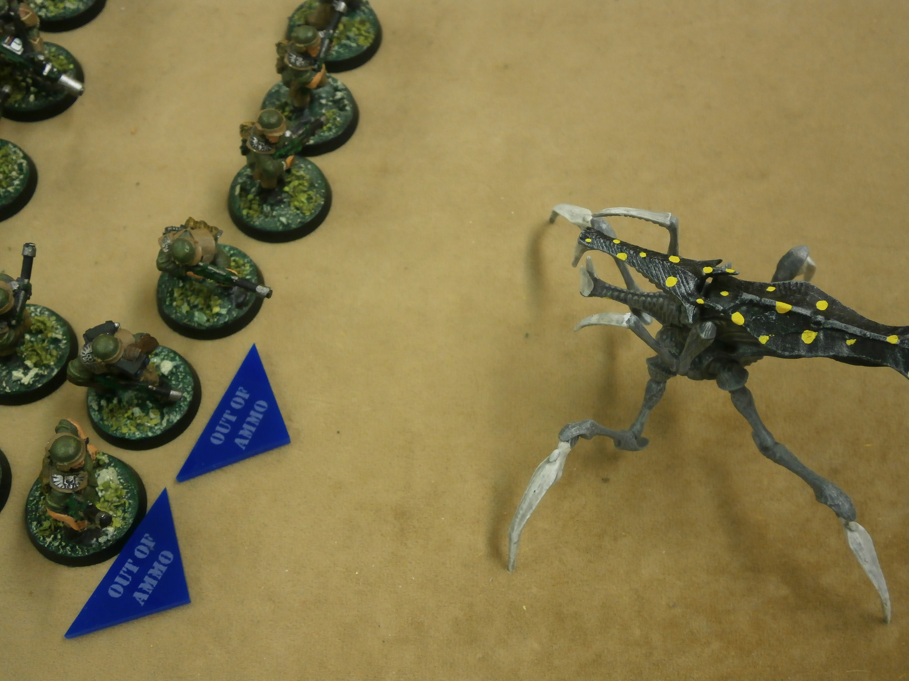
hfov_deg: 40.4
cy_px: 340
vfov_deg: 30.9
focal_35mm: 47
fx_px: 1234
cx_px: 454
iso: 200
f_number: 3.4
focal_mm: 8.3
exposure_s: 1/30
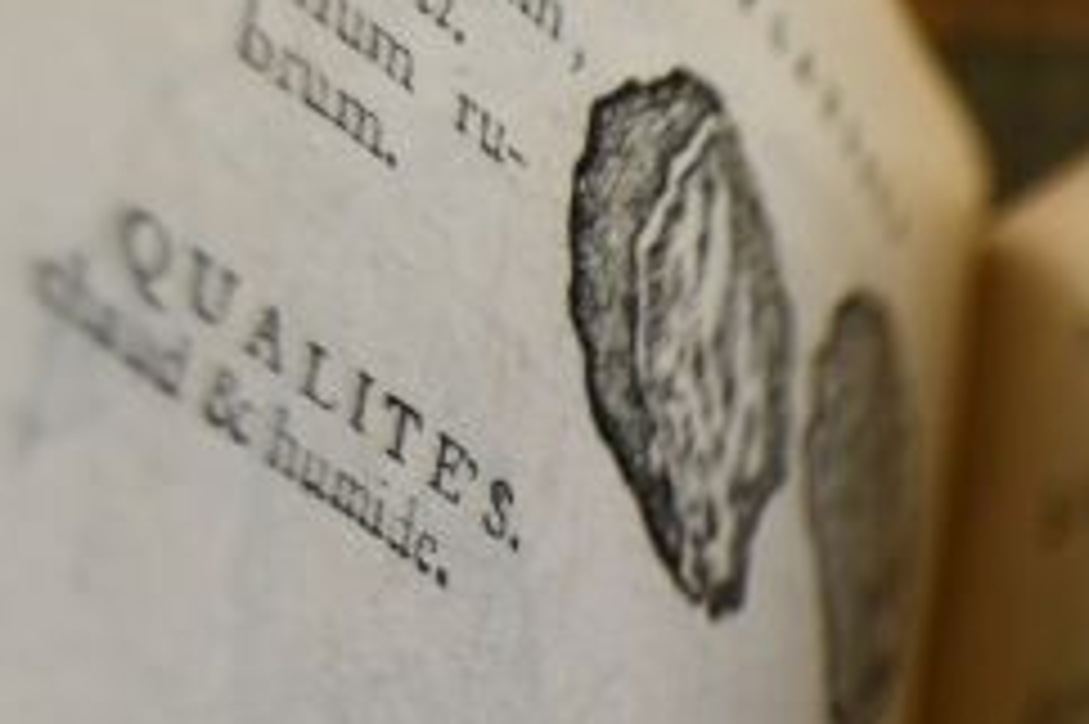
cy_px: 1295
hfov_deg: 13.0
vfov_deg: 9.0
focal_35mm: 145
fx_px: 4383
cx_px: 1863
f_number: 4
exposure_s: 1/250
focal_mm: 26
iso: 800
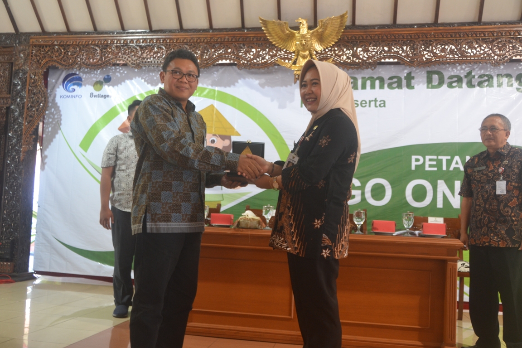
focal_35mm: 33
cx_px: 261
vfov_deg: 40.0
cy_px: 174
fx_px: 478
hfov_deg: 57.2
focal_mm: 22
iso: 400
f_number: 3.8
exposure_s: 1/25
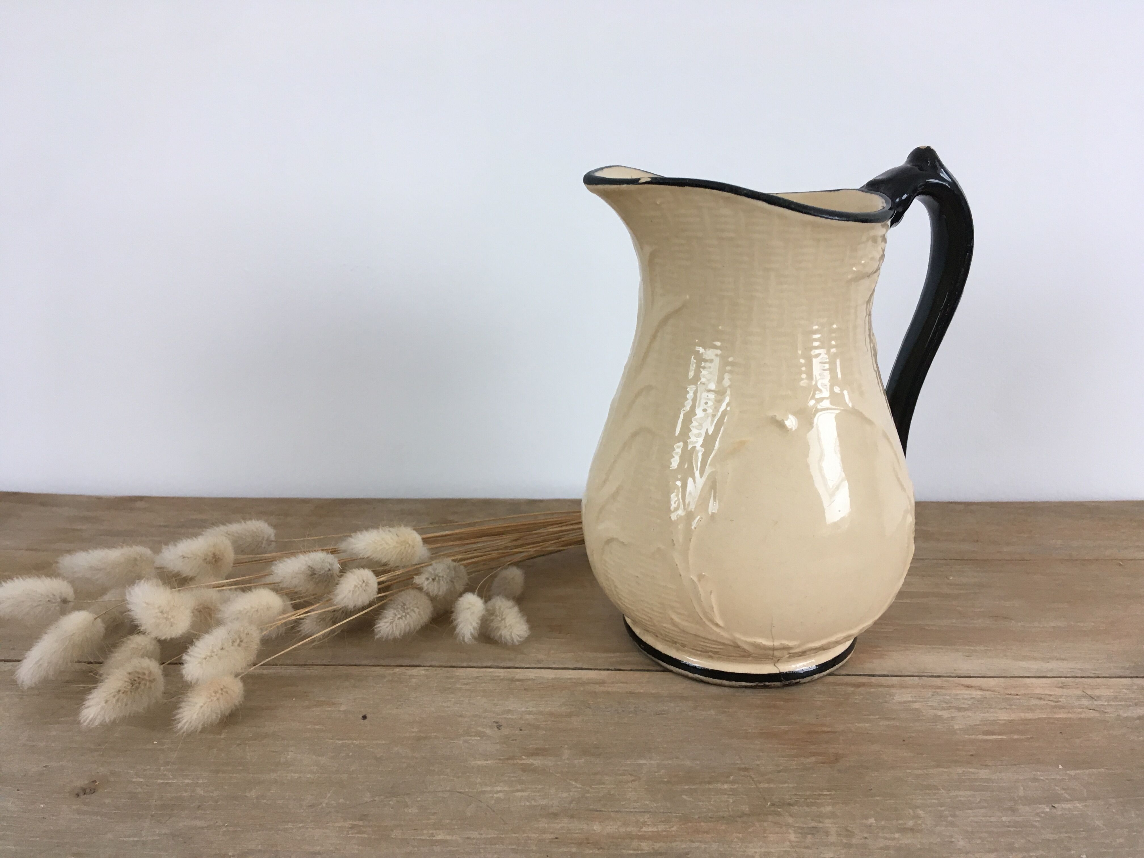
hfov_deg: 61.7
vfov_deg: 48.2
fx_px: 958
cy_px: 429
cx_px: 572
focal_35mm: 29
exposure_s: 1/33
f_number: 2.2
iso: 50
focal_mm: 4.15
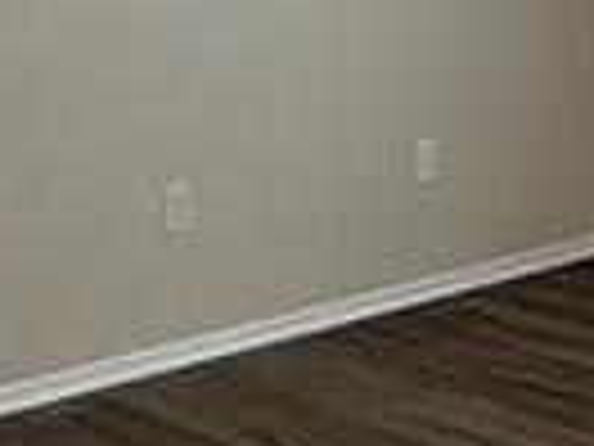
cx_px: 526
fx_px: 1870
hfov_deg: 17.8
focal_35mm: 109
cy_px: 68
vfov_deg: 13.5
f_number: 2.2
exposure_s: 1/120
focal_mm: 2.22
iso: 200
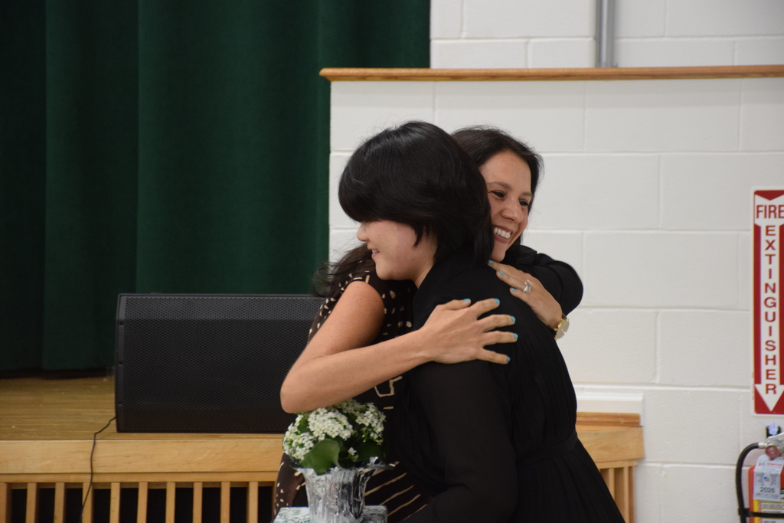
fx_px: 2614
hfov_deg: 17.1
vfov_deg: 11.4
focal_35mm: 120
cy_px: 262
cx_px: 392
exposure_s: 1/60
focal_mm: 80
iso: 2000
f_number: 5.3
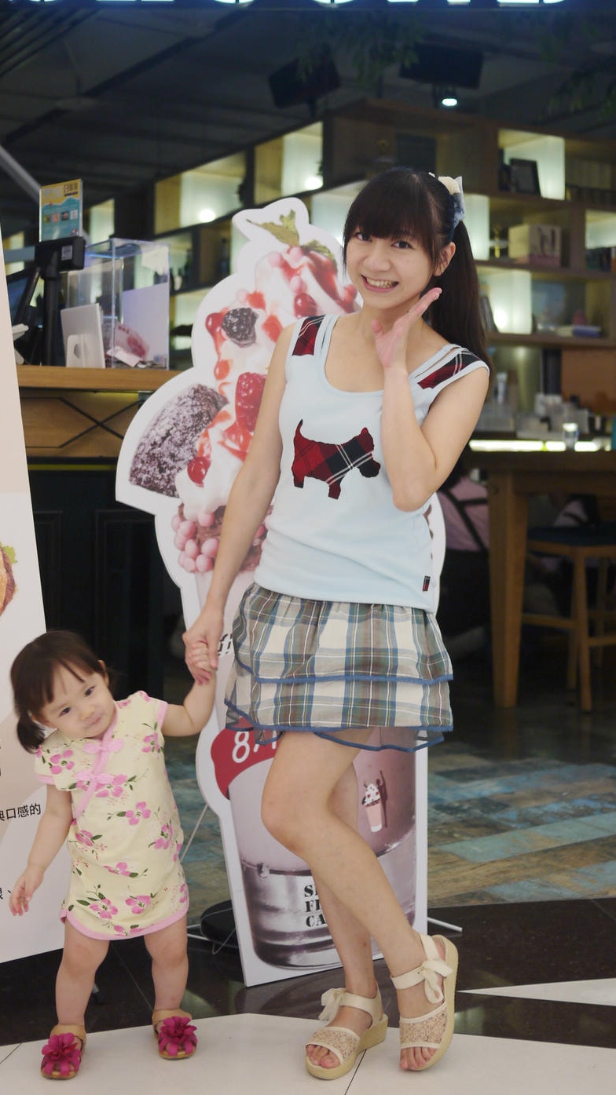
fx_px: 1453
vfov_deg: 41.3
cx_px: 315
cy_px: 484
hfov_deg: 23.9
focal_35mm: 50
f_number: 1.7
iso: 160
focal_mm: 20
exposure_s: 1/80
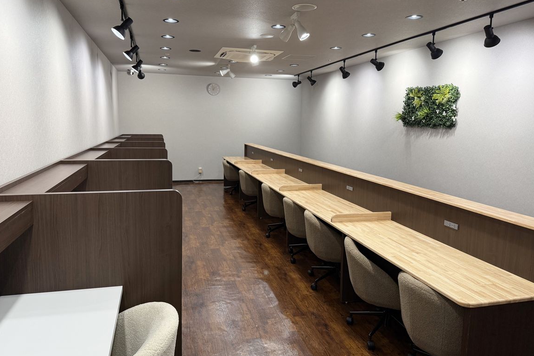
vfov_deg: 49.5
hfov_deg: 69.4
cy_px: 166
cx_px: 260
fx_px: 386
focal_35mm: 26
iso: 200
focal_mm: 6.76
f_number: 1.78
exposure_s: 1/120
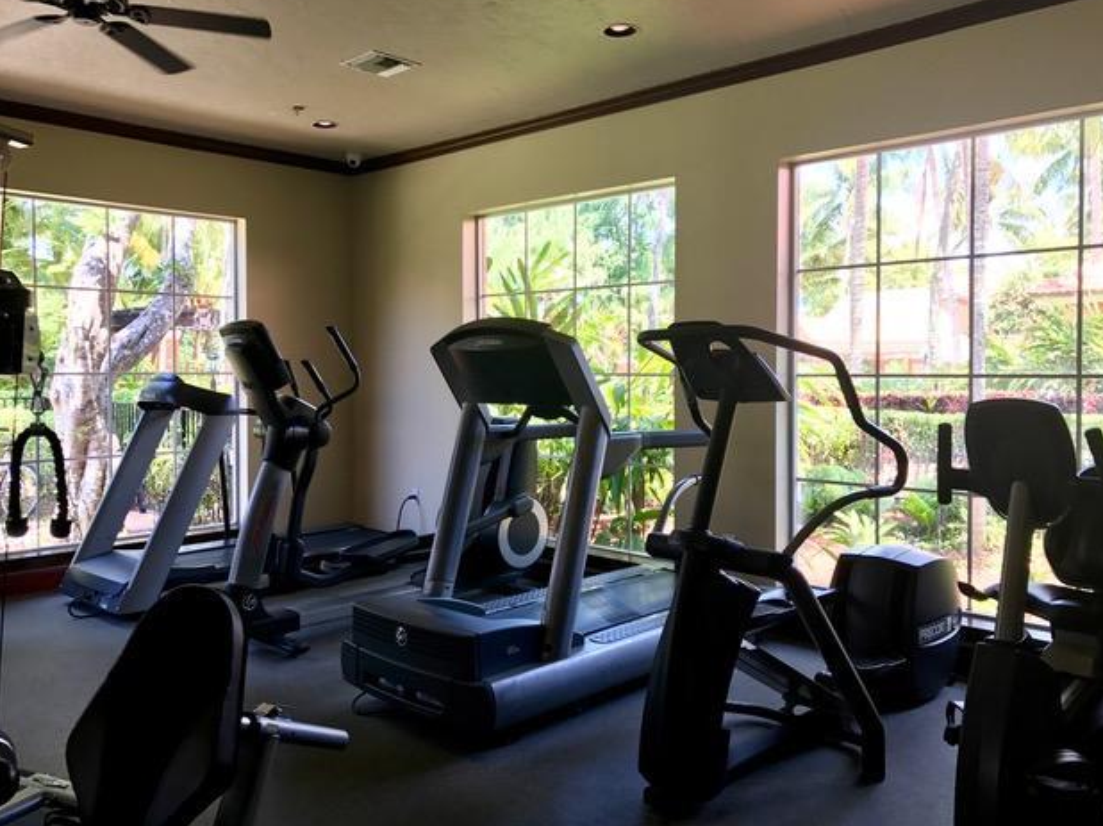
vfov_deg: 48.2
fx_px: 924
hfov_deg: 61.7
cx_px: 539
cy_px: 401
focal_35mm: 29
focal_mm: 3.99
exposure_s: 1/120
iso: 32
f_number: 1.8
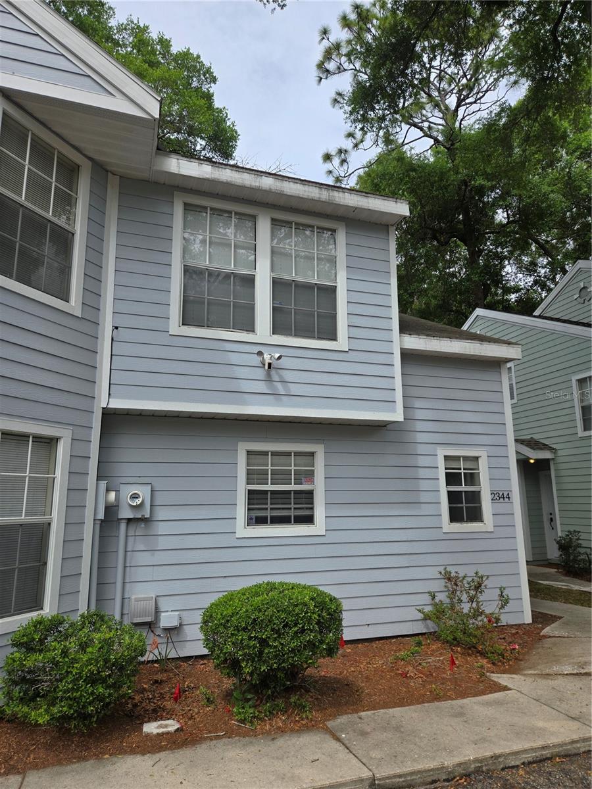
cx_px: 296
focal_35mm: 23
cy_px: 394
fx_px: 524
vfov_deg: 73.9
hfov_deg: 58.9
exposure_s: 1/2921
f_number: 1.8
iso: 50
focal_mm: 5.4
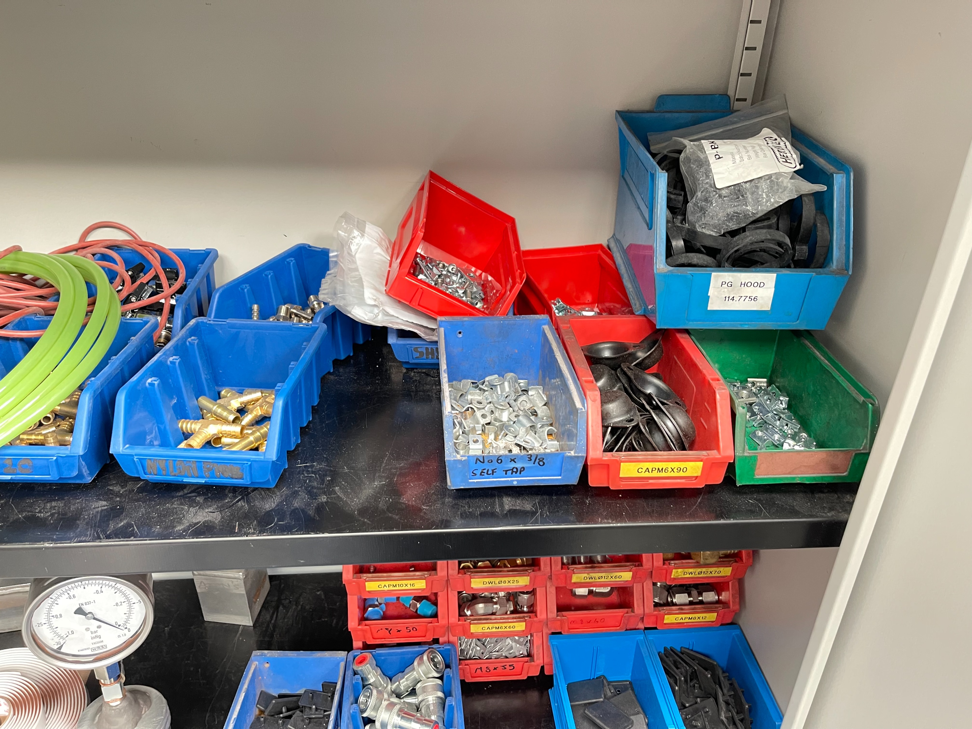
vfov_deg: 53.1
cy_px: 364
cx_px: 486
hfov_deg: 67.3
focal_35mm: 26
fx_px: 730
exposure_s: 1/60
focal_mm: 5.1
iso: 320
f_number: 1.6
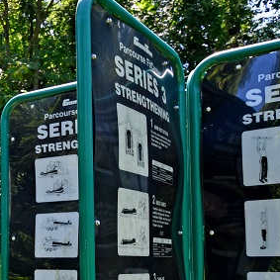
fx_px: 586
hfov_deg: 24.4
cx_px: -53
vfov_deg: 26.4
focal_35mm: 64
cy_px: 226
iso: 220
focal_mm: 16
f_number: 7.1
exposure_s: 1/100
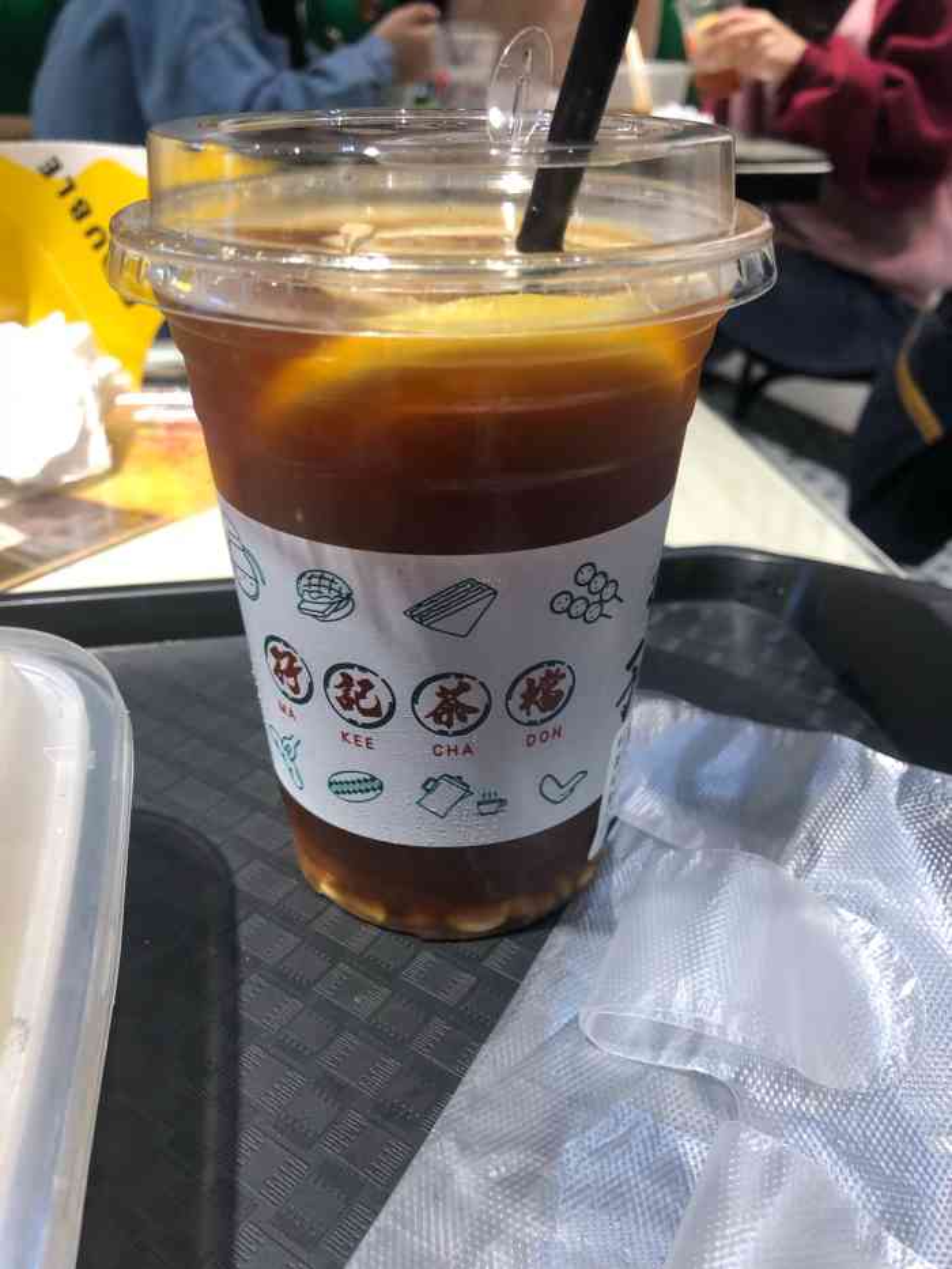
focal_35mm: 28
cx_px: 476
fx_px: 1026
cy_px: 634
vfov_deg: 63.4
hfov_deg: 49.8
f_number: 1.8
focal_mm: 4
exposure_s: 1/33
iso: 25
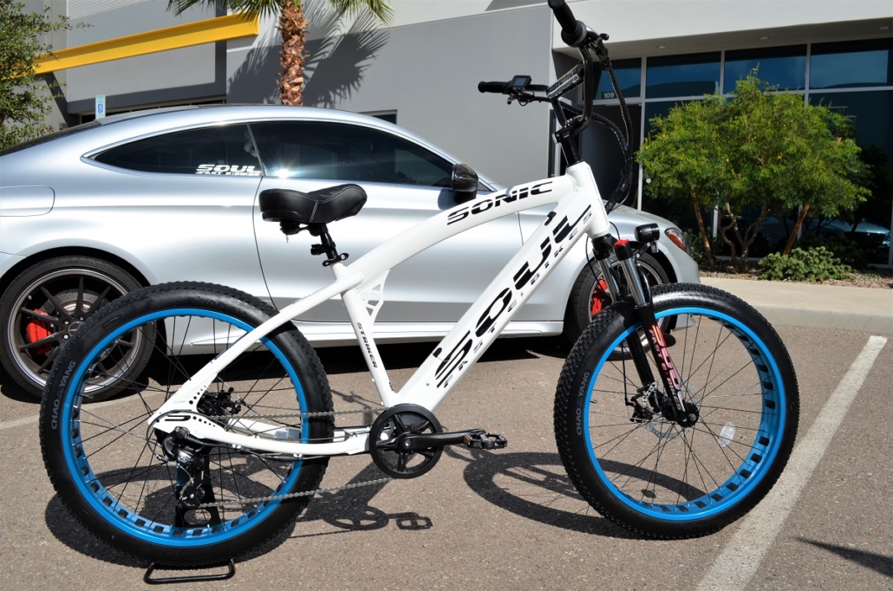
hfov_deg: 57.3
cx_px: 446
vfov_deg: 39.8
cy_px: 296
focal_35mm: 33
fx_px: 817
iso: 100
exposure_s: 1/320
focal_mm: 22
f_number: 9
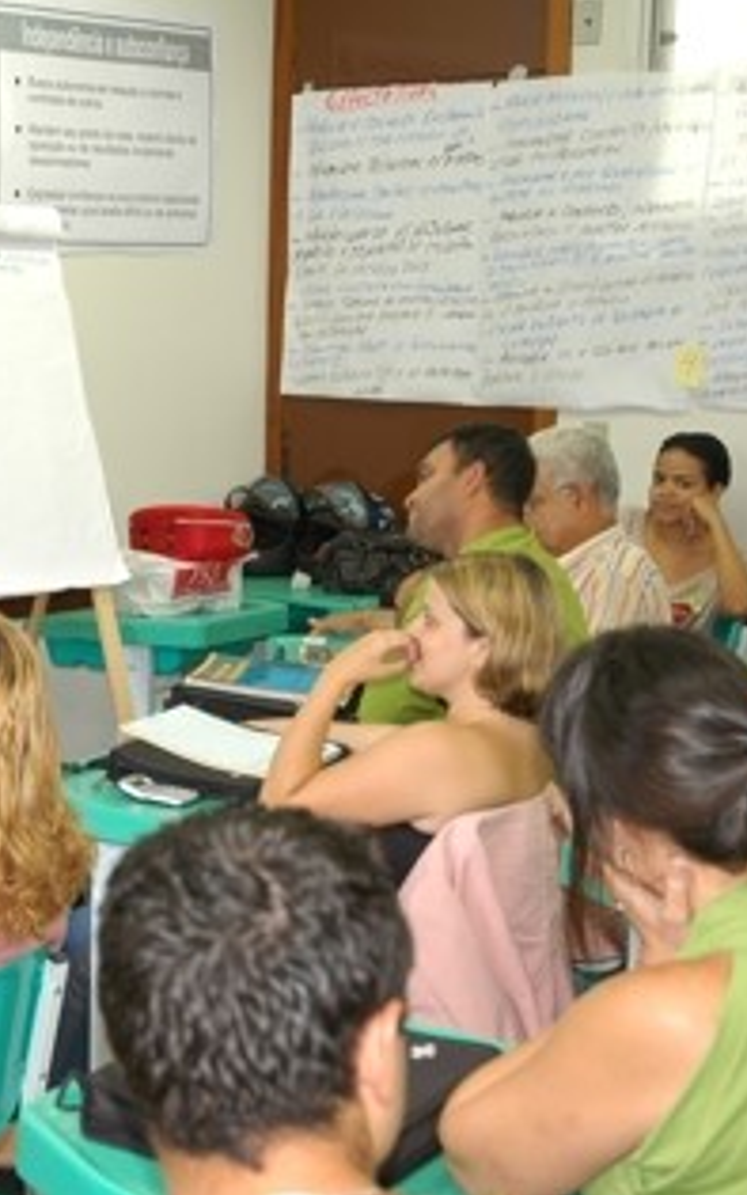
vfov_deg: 28.7
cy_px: 599
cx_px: -57
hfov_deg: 17.6
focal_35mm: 72
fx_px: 2337
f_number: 4
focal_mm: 31
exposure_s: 1/20
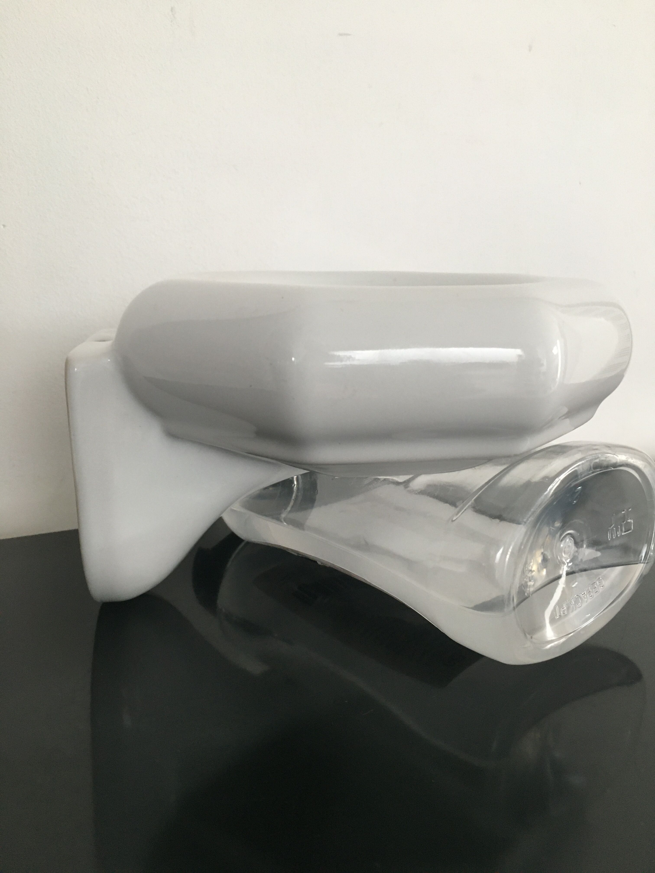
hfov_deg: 48.2
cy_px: 436
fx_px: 732
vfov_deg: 61.7
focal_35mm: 29
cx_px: 328
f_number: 2.2
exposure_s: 1/33
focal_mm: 4.15
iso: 160
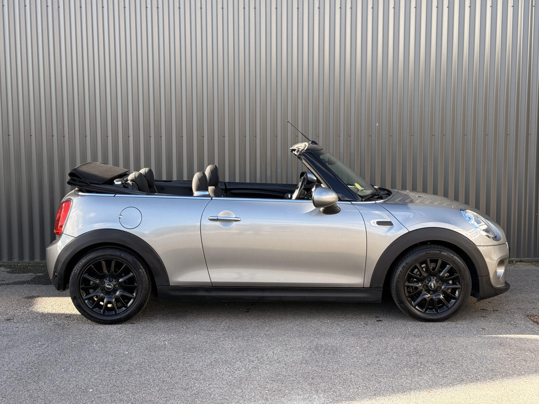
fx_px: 747
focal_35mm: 48
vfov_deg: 30.3
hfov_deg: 39.7
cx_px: 270
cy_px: 202
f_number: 1.78
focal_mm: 6.76
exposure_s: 1/769
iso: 80
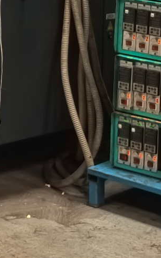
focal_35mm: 150
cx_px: -230
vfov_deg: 13.3
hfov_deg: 8.0
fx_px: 1053
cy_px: -111
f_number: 1.4
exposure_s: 1/120
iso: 400
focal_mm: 6.98
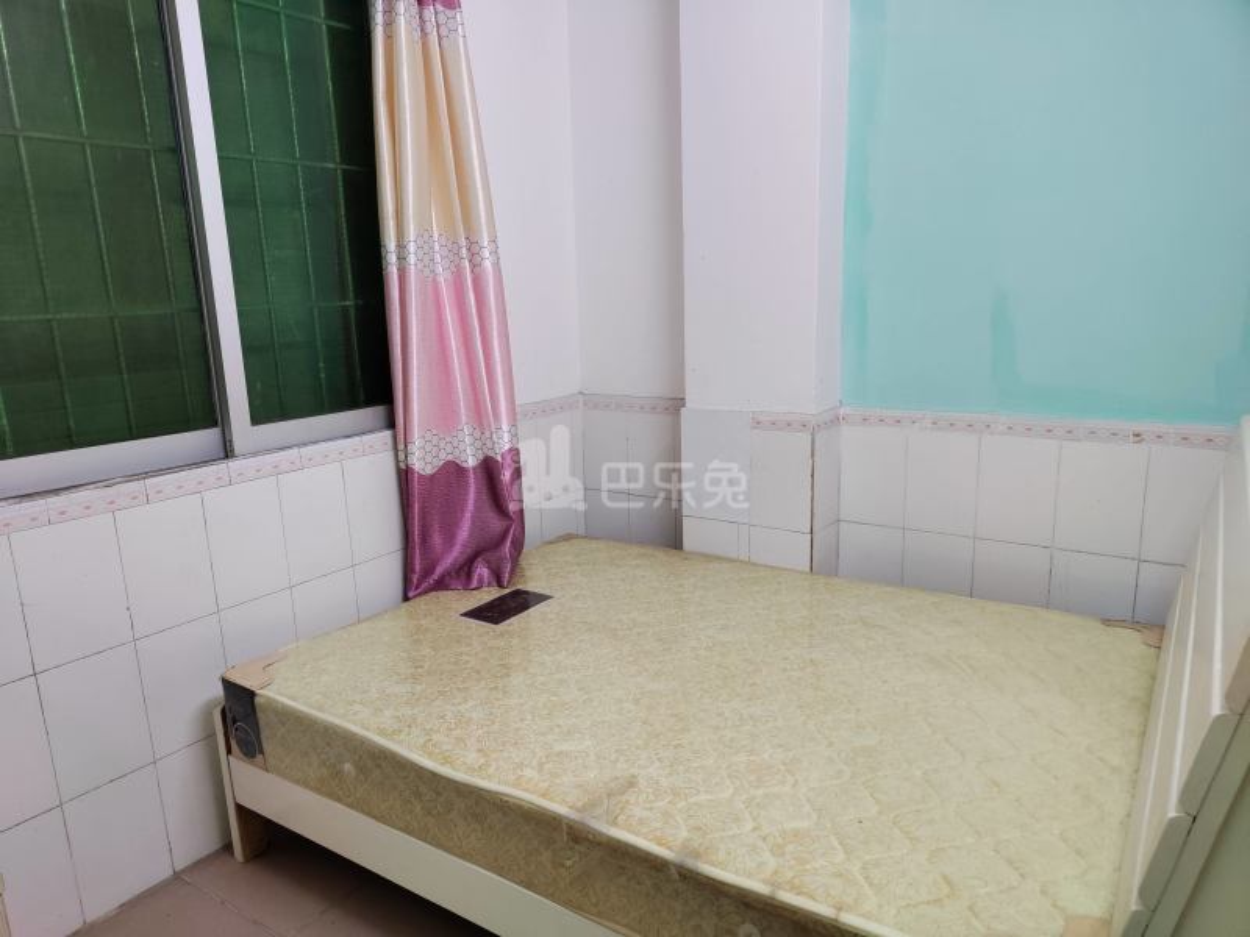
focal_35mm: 41
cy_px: 468
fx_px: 1481
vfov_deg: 35.1
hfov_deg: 45.8
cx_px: 625
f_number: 1.88
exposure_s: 1/50
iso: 306
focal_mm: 5.59
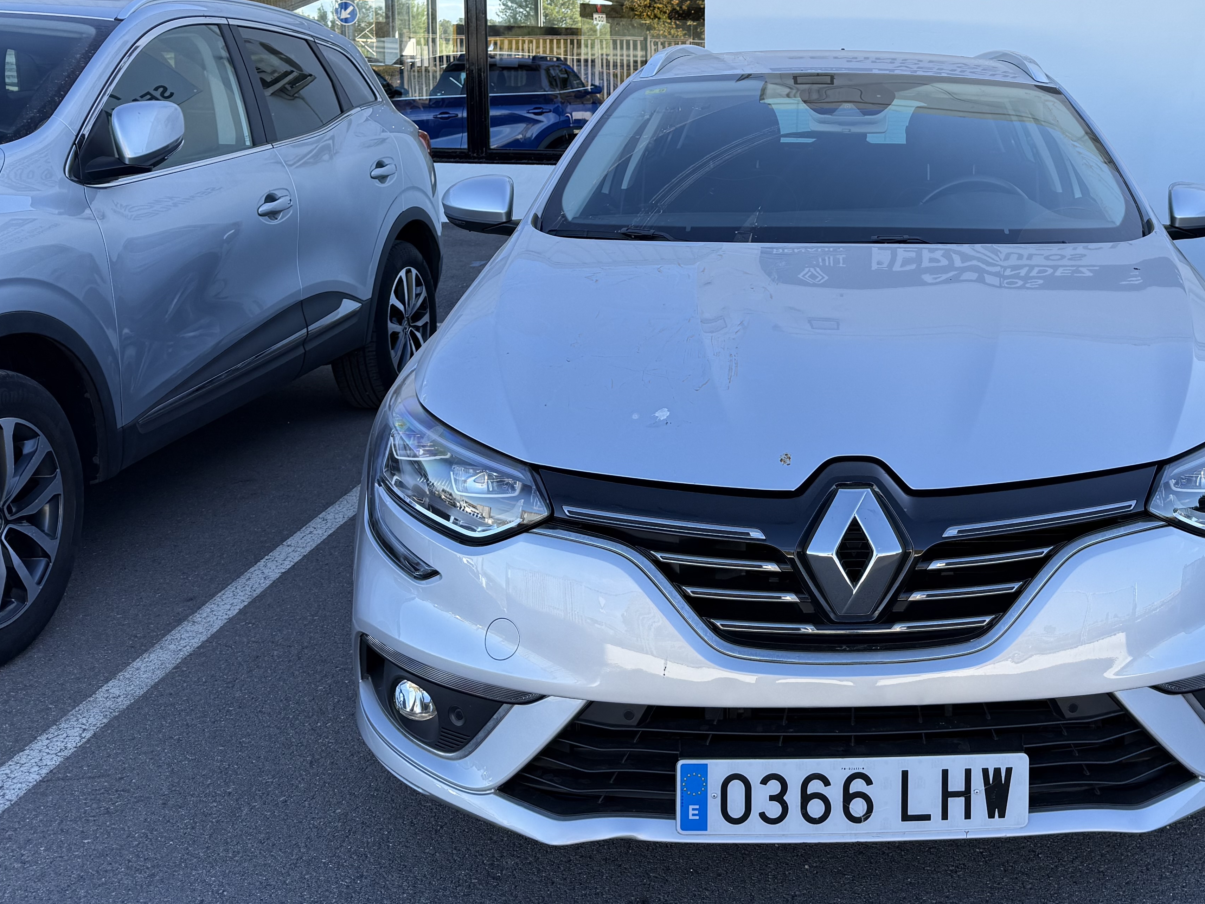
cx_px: 915
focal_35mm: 40
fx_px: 1392
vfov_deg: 35.2
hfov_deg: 45.1
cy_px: 232
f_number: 1.78
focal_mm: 6.76
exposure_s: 1/649
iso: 80
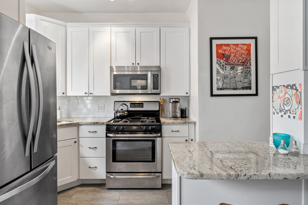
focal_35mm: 20
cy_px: 102
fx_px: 175
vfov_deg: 60.6
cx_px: 154
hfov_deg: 82.6
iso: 200
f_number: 11
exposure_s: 1/2
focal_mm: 20.5
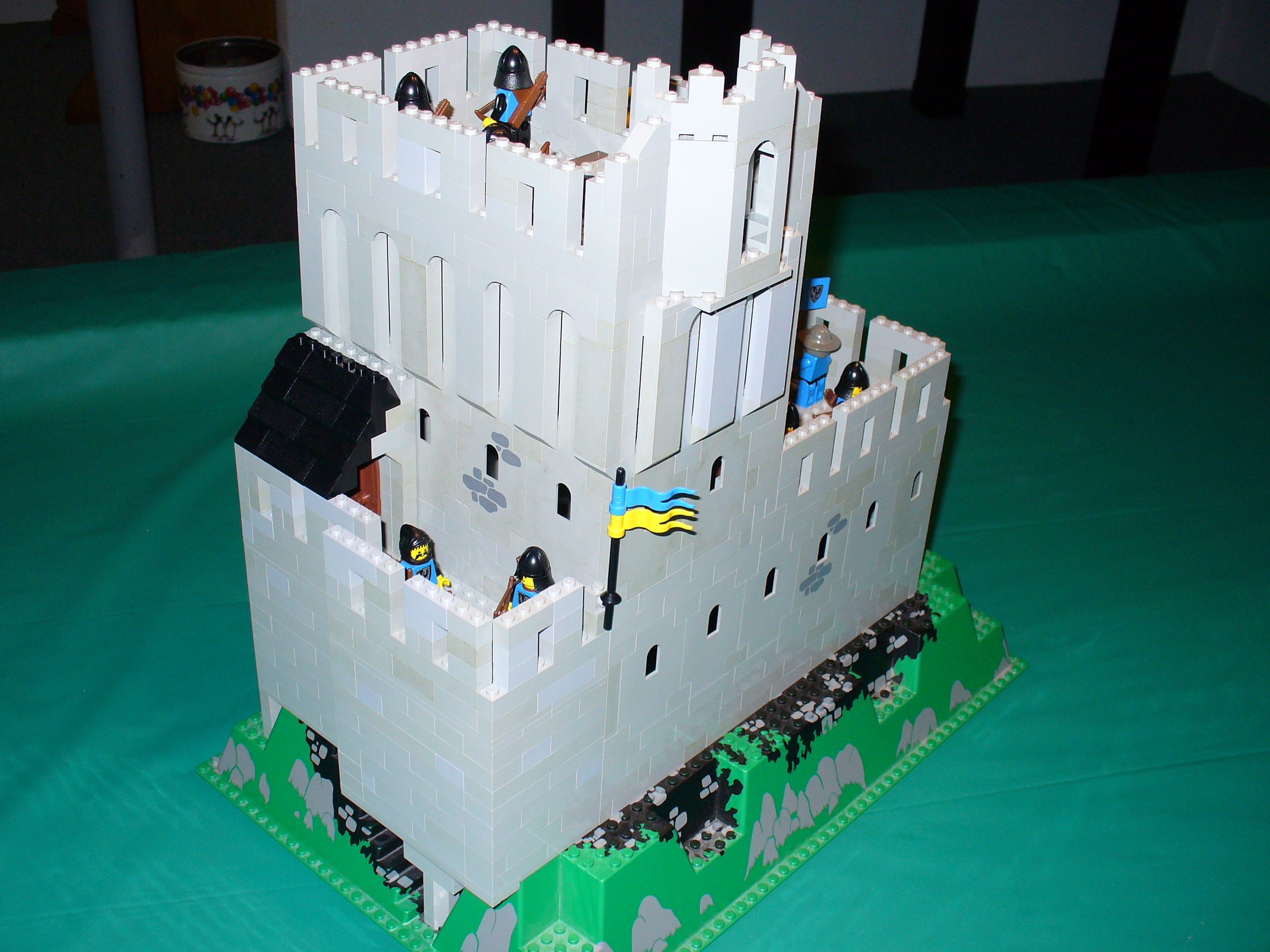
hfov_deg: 45.8
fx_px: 1504
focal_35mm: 41
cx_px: 636
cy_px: 514
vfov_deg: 35.1
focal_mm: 6.1
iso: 100
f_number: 2.8
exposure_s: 1/30
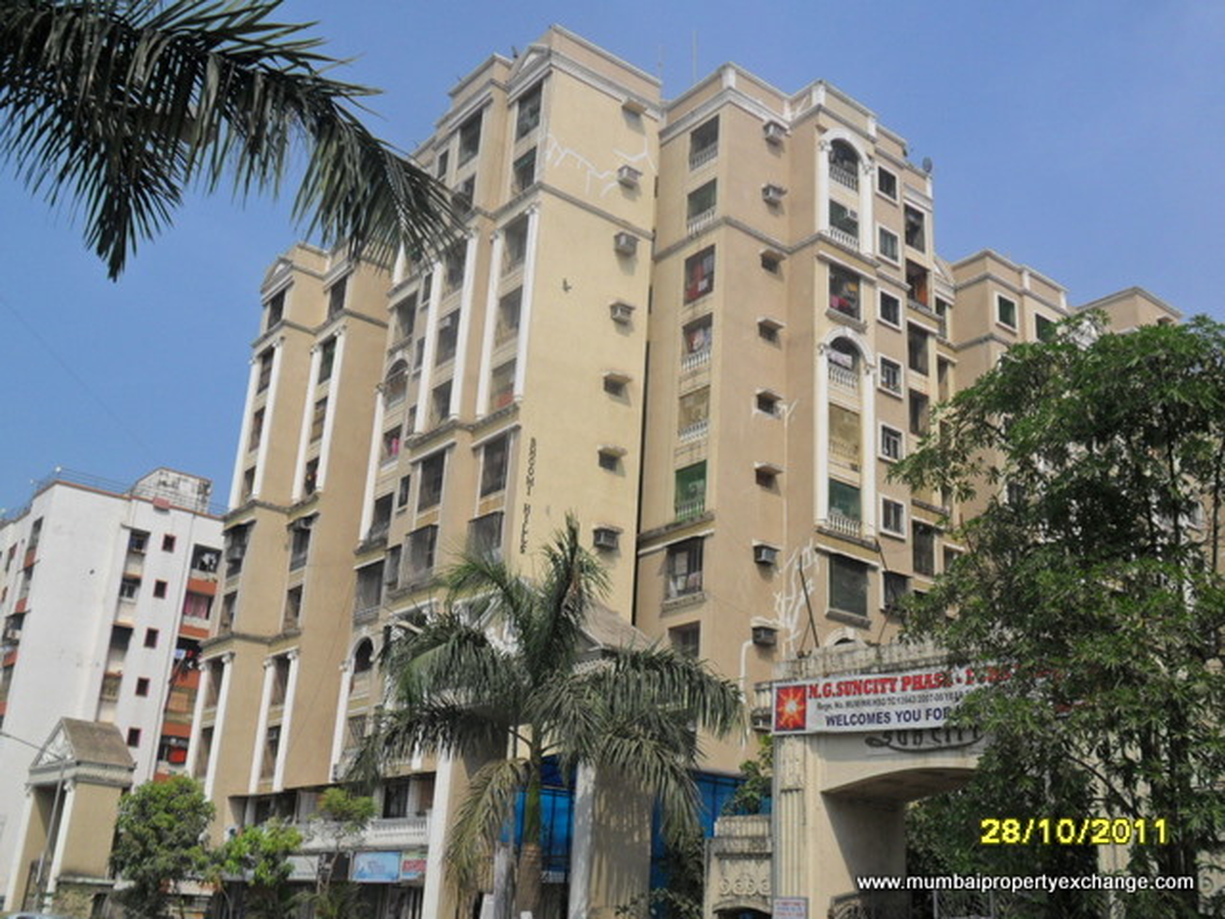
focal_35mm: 37
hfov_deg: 50.1
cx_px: 612
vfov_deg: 38.7
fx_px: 1309
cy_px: 460
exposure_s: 1/180
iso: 100
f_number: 10.1
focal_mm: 6.6
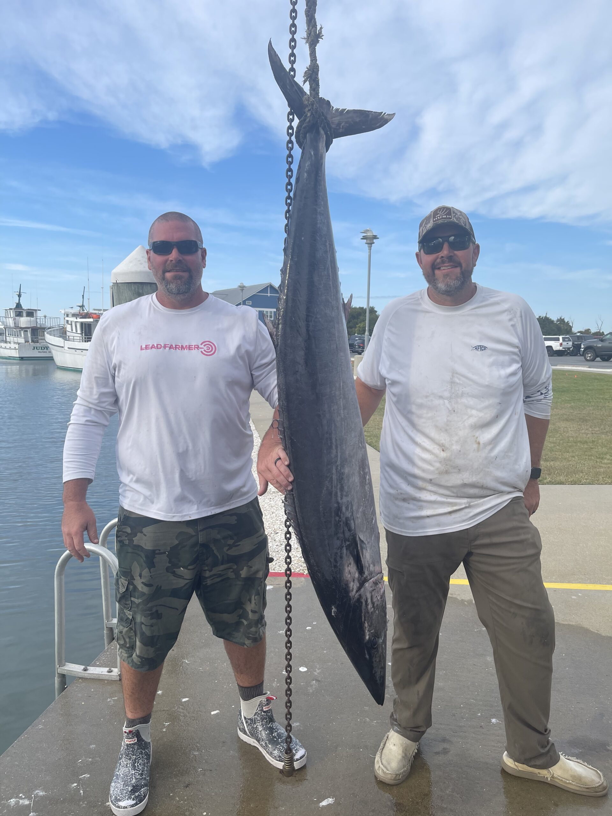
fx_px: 589
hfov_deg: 54.9
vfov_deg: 69.4
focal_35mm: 25
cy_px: 408
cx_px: 306
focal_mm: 5.1
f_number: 1.6
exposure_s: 1/1795
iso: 32
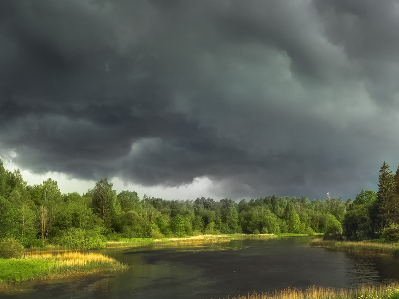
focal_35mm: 39
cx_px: 240
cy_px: 199
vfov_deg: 36.4
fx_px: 449
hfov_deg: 47.6
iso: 320
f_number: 8
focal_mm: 12
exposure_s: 1/25
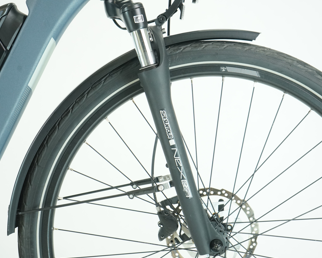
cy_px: 130
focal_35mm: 75
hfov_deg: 25.4
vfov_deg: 20.4
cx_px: 157
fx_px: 715
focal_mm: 66
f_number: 5.6
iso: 2500
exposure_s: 1/200
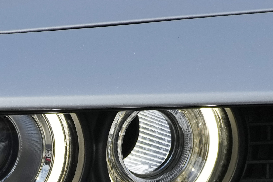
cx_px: 1
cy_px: 350
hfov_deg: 2.2
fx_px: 7074
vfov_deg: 1.5
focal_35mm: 933
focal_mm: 168
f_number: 2.8
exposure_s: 1/200
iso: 640
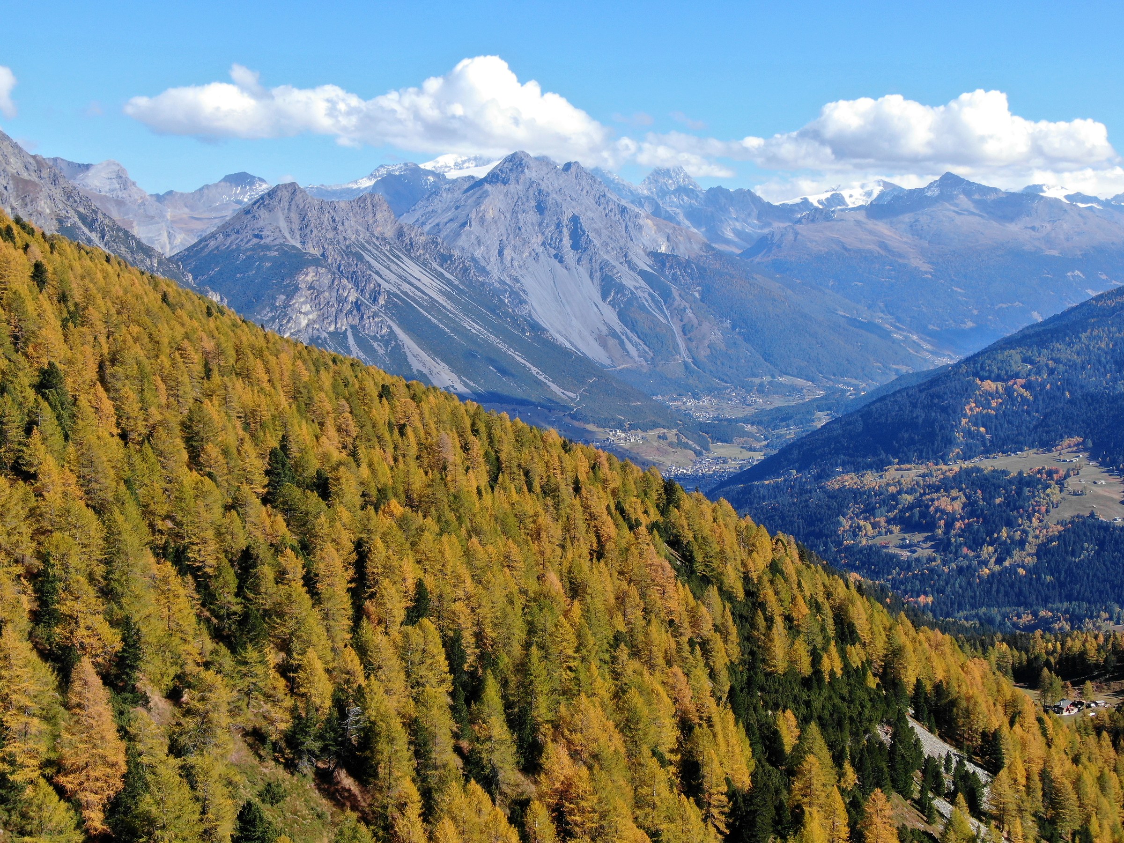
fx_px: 1559
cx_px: 562
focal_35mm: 48
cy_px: 422
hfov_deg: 39.7
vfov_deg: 30.3
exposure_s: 1/500
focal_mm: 8.6
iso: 100
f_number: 3.8
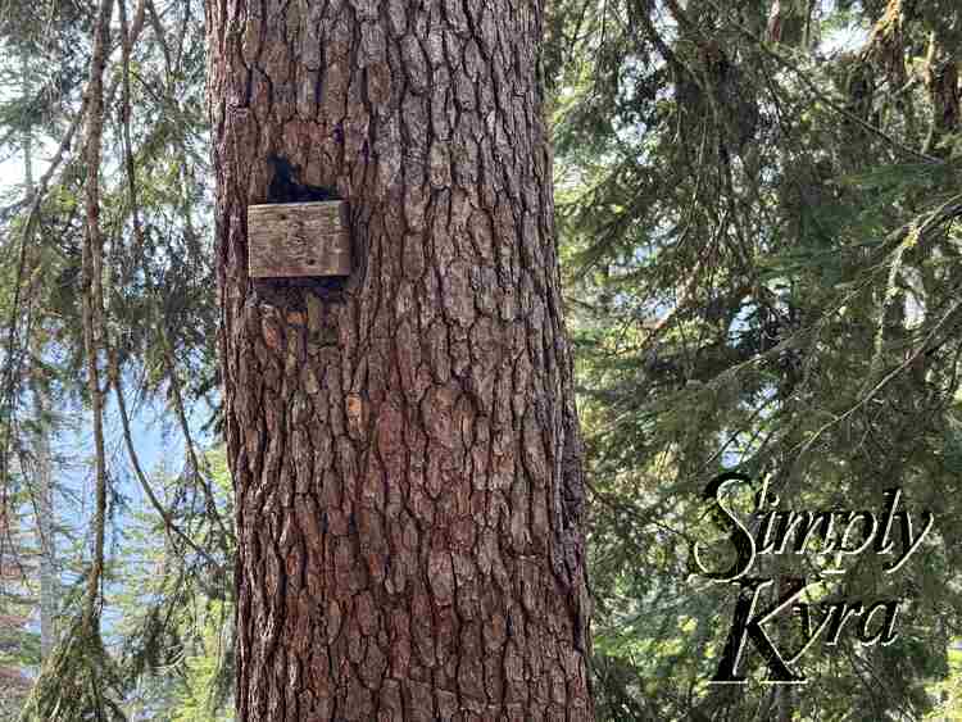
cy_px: 361
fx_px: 1334
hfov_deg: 39.6
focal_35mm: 48
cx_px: 481
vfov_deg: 30.3
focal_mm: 6.76
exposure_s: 1/171
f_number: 1.78
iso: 80
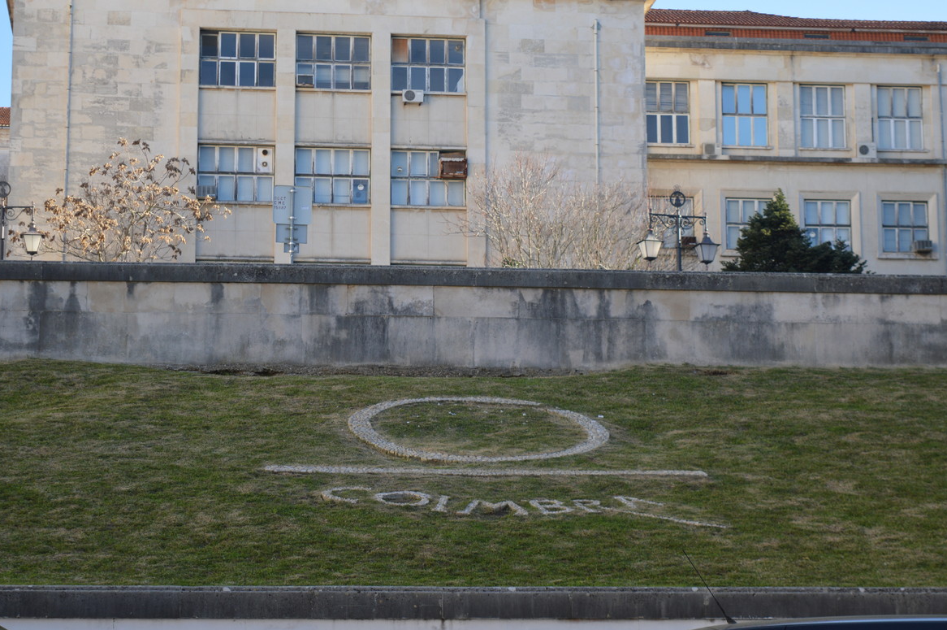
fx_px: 2380
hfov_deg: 22.5
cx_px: 475
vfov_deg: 15.1
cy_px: 307
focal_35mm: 91
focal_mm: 55
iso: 100
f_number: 6.3
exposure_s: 1/160
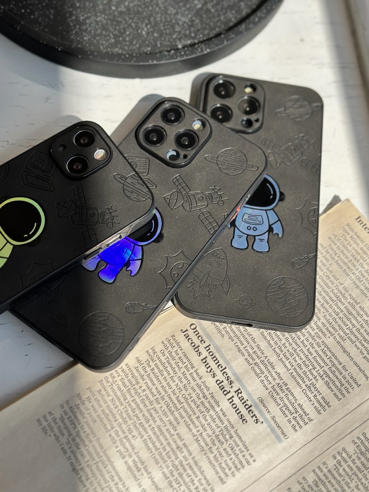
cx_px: 184
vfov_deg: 39.7
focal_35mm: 48
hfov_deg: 30.3
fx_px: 682
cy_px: 246
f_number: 1.78
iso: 100
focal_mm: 6.86
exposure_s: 1/4184
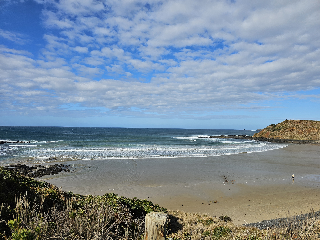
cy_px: 120
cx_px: 160
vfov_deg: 58.9
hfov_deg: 73.9
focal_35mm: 23
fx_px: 213
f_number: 1.7
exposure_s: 1/1571
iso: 12
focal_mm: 6.3
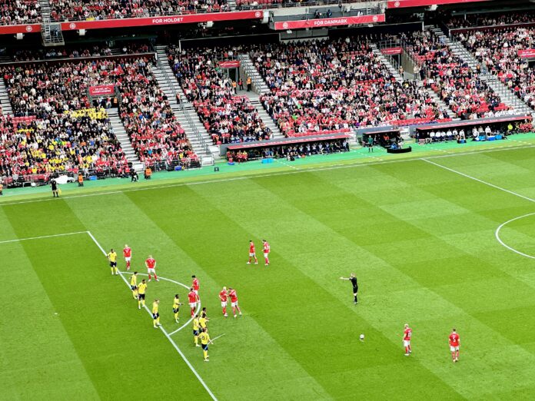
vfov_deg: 19.1
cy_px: 200
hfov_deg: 25.3
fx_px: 1190
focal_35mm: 77
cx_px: 268
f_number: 2.8
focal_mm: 9
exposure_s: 1/99
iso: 64
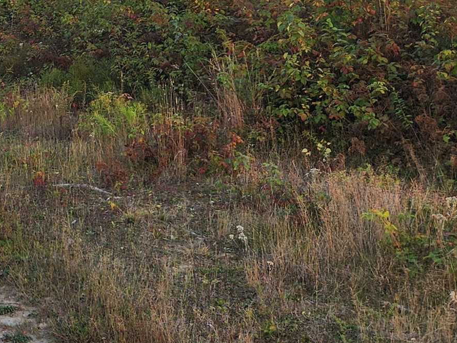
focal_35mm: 80
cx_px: -286
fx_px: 1056
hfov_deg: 20.0
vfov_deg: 17.7
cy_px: -50
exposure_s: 1/262
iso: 20
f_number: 1.8
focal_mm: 5.4
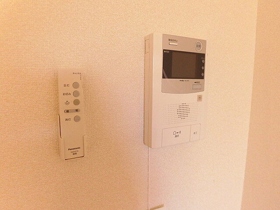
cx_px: 140
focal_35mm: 24
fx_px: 194
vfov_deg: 56.8
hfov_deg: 71.6
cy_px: 105
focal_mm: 4.3
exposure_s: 1/30
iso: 100
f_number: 3.1
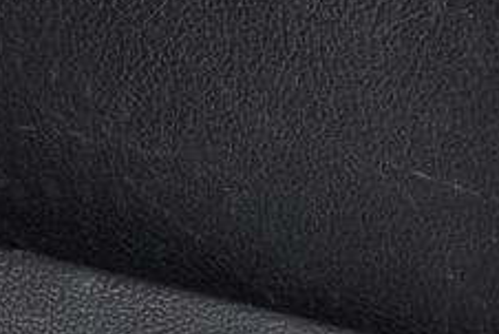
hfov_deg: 6.4
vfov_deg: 4.3
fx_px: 4410
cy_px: 722
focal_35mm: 318
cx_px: -38
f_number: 6.3
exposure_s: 1/60
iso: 100
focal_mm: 48
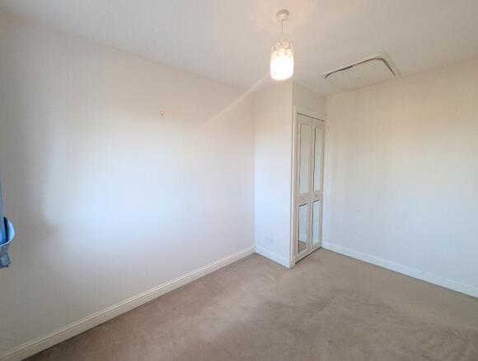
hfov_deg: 106.1
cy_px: 180
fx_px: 180
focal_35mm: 13
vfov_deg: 90.1
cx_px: 239
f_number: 2.2
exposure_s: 1/25
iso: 95
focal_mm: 1.95
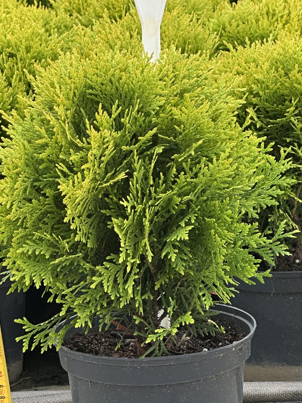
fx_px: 1861
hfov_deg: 9.3
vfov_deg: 12.3
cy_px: 119
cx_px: 123
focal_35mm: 160
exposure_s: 1/106
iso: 32
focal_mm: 9
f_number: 2.8
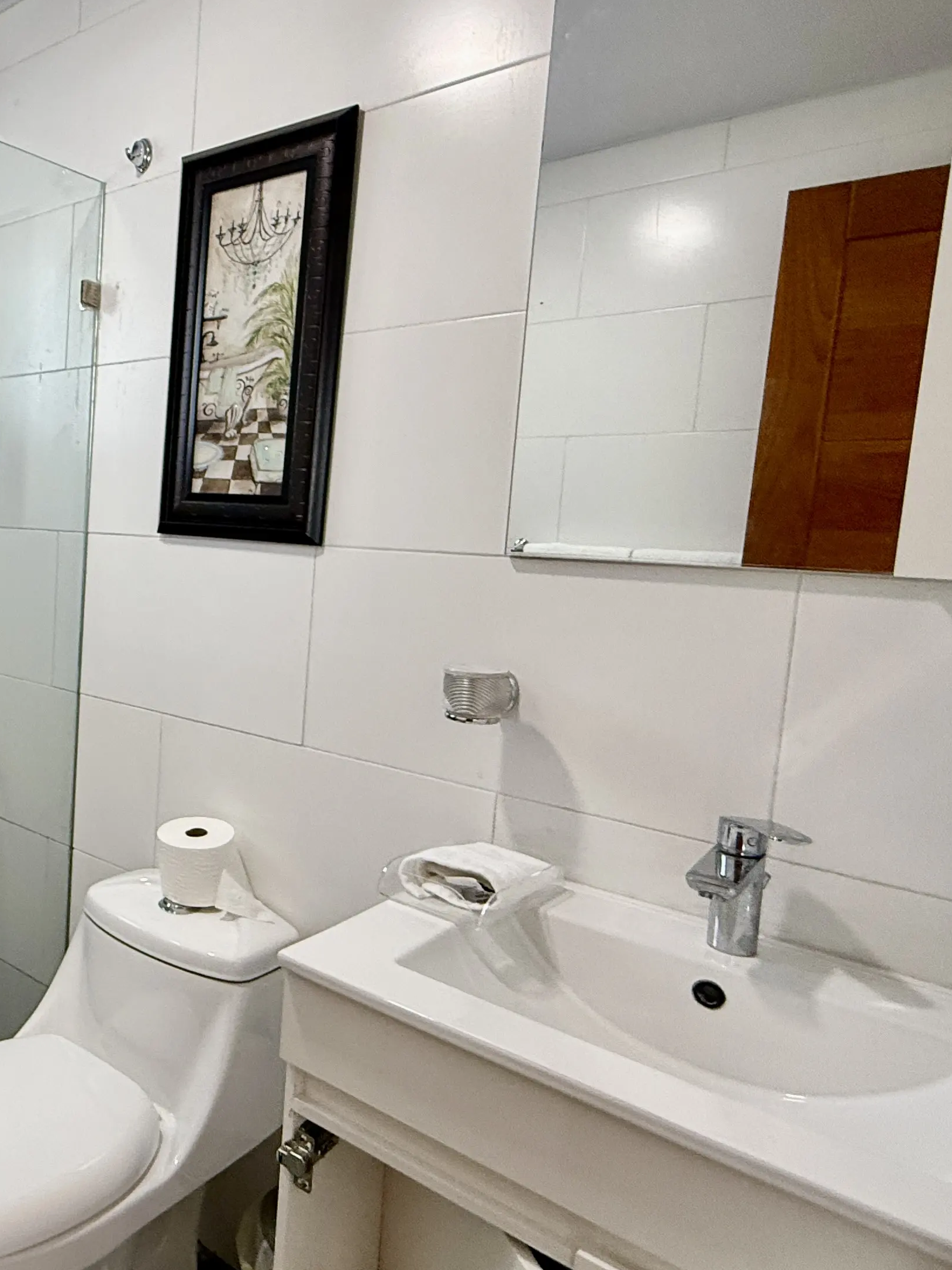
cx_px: 71
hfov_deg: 47.0
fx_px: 953
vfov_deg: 67.3
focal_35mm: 26
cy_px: 612
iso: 320
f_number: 2.2
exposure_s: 1/60
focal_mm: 2.22
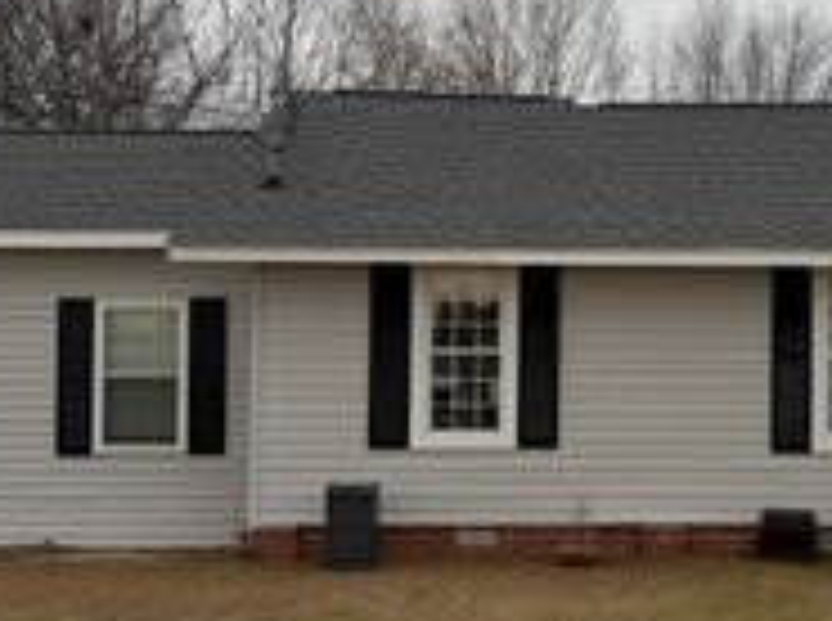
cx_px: 702
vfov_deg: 22.5
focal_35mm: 65
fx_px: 1559
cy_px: 308
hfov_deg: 29.0
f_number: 1.78
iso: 80
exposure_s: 1/671
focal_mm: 6.76
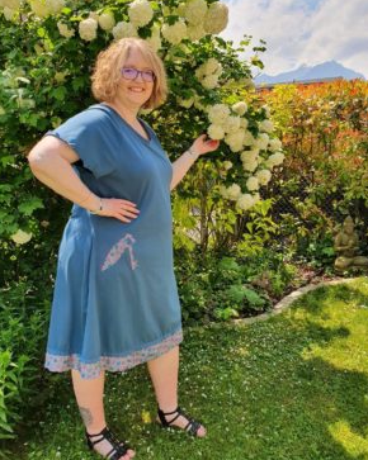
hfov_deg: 51.5
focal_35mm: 28
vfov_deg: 62.1
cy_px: 209
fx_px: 382
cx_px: 189
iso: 50
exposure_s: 1/958
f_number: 2.4
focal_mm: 4.32
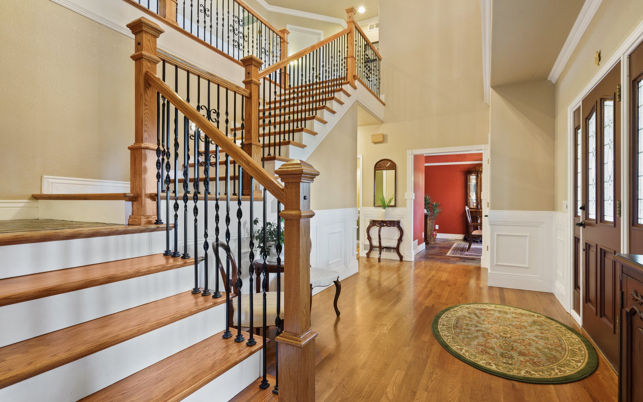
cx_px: 327
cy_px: 204
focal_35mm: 17
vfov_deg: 68.0
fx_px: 298
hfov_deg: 94.3
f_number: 6.7
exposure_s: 1/6
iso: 2000
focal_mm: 16
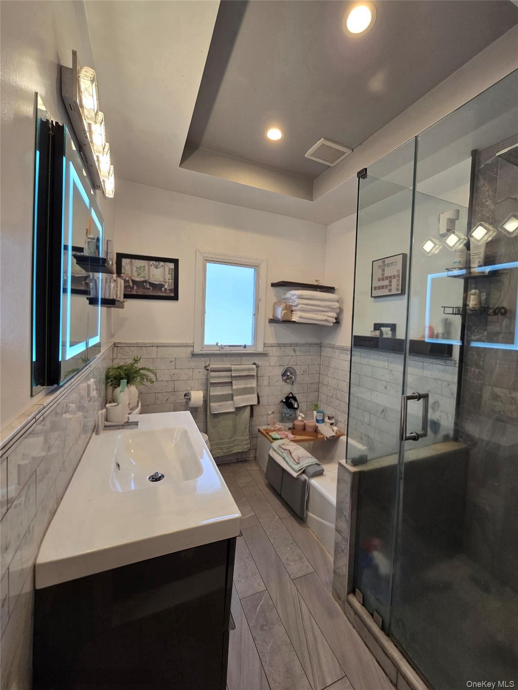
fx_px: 259
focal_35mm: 13
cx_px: 259
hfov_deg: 89.9
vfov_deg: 106.2
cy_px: 345
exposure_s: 1/60.2
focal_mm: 2.2
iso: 80
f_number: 2.2
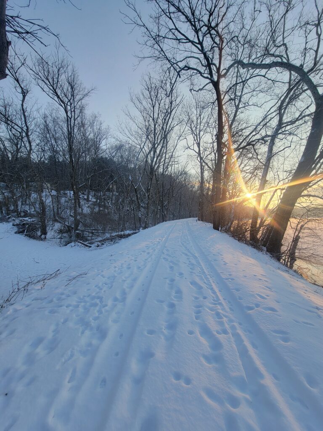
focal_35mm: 13
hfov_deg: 89.9
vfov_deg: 106.2
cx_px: 162
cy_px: 216
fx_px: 162
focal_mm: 2.2
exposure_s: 1/411
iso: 50
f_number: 2.2
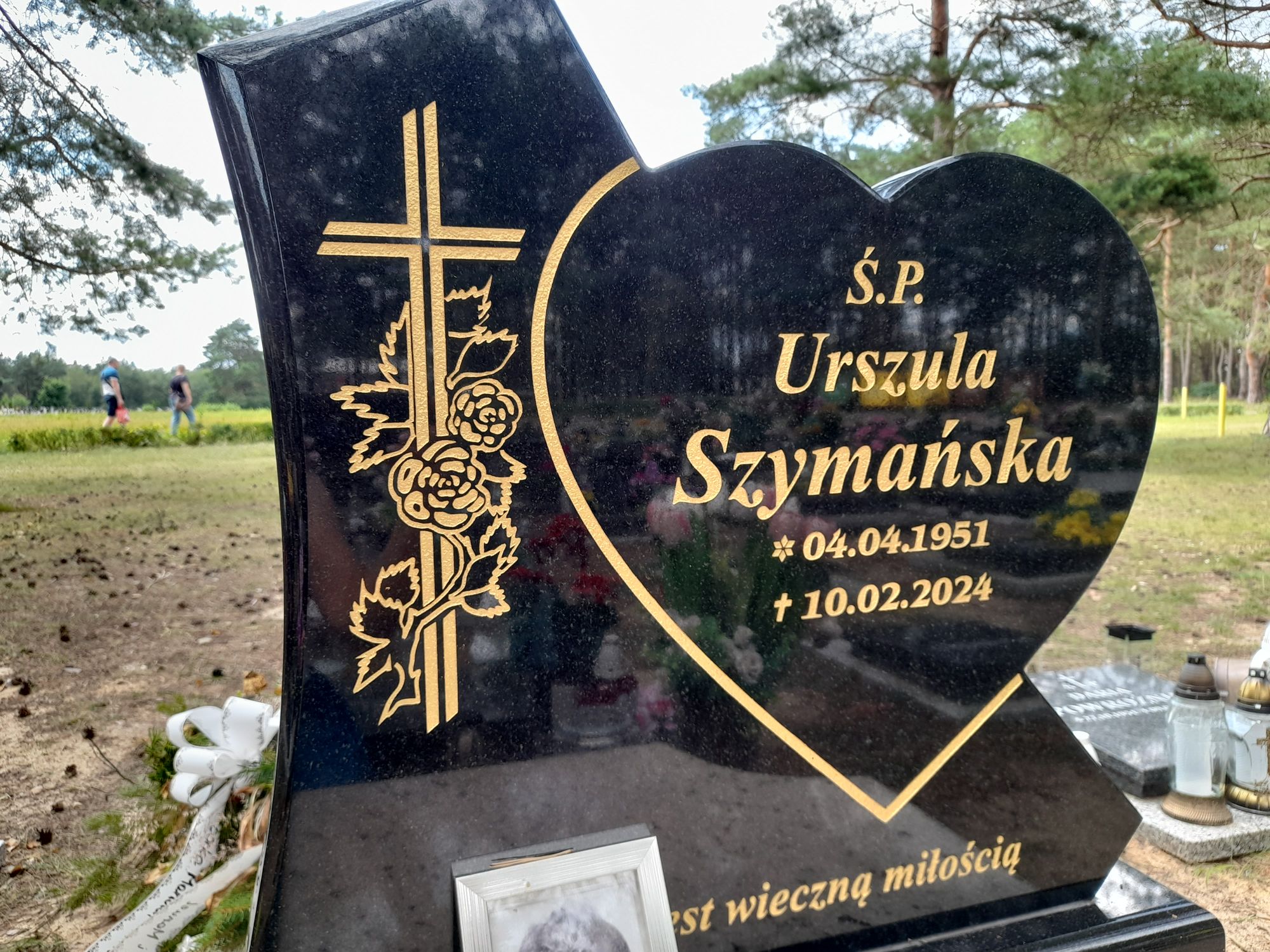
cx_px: 635
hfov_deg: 69.4
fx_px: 917
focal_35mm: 25
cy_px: 476
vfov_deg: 54.9
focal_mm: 4.6
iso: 32
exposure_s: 1/100
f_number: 2
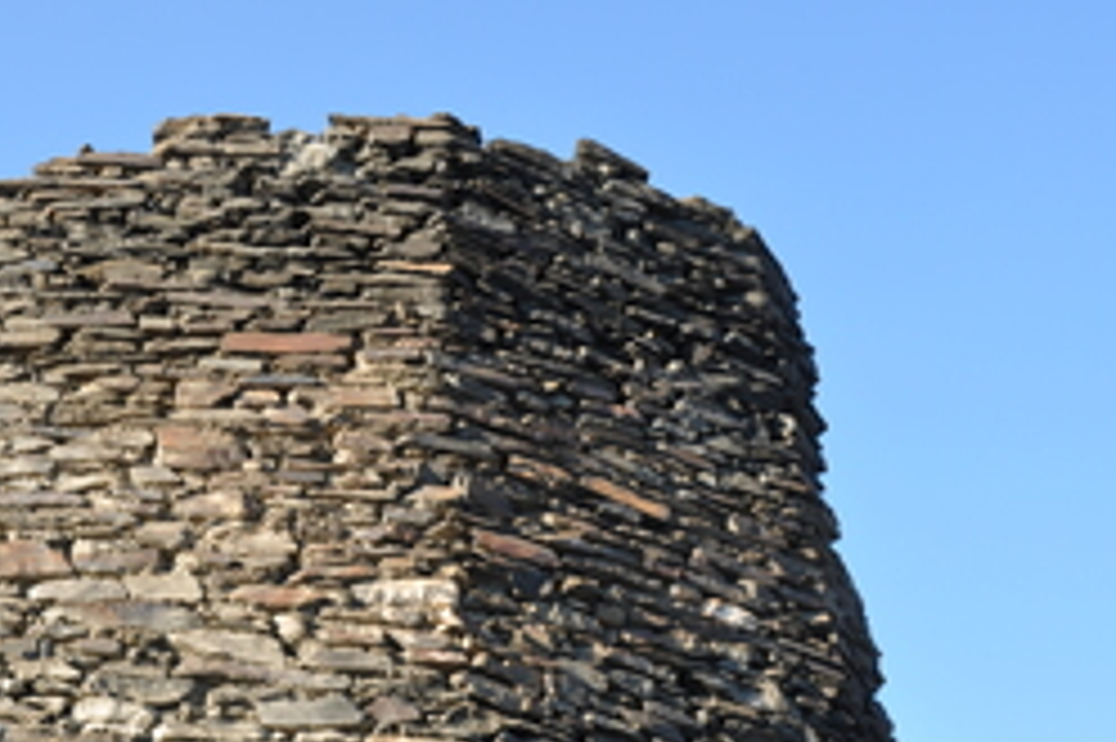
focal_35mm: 63
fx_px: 1952
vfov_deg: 21.4
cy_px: 549
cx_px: 252
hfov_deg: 31.2
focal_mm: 26
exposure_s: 1/100
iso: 200
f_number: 10
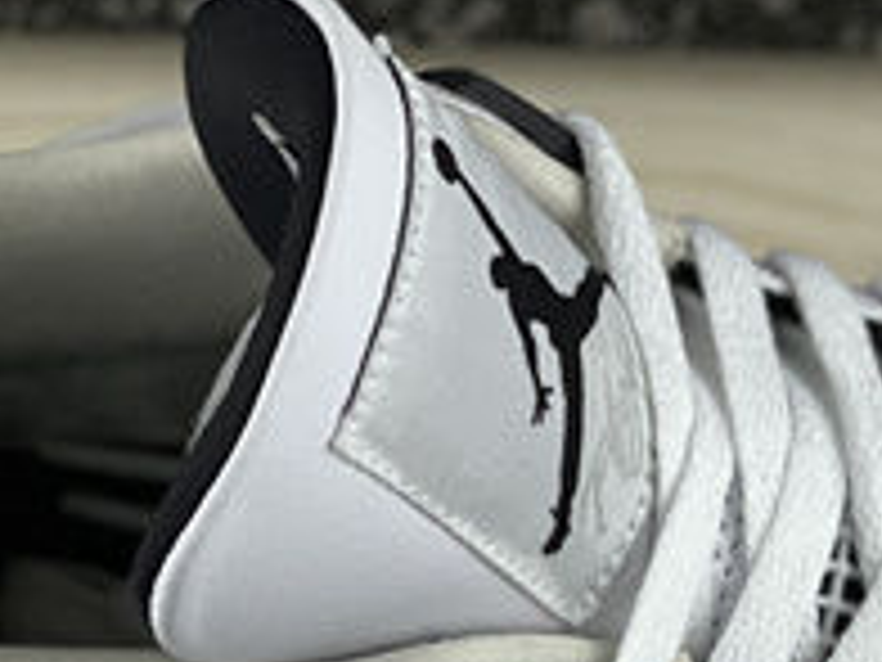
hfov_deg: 8.2
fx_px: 6166
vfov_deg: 6.0
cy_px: 1187
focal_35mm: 242
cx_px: 724
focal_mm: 7.5
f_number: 2.2
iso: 80
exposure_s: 1/100
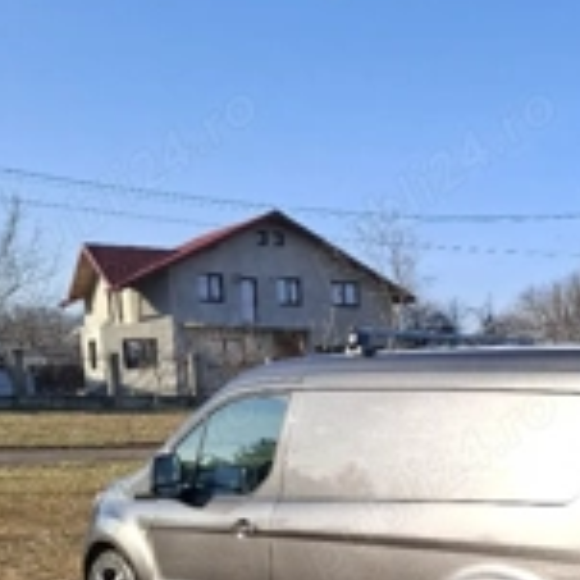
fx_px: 1024
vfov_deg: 30.2
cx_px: 507
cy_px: 530
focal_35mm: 54
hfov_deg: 30.4
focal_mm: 5.54
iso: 50
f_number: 1.8
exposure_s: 1/1250
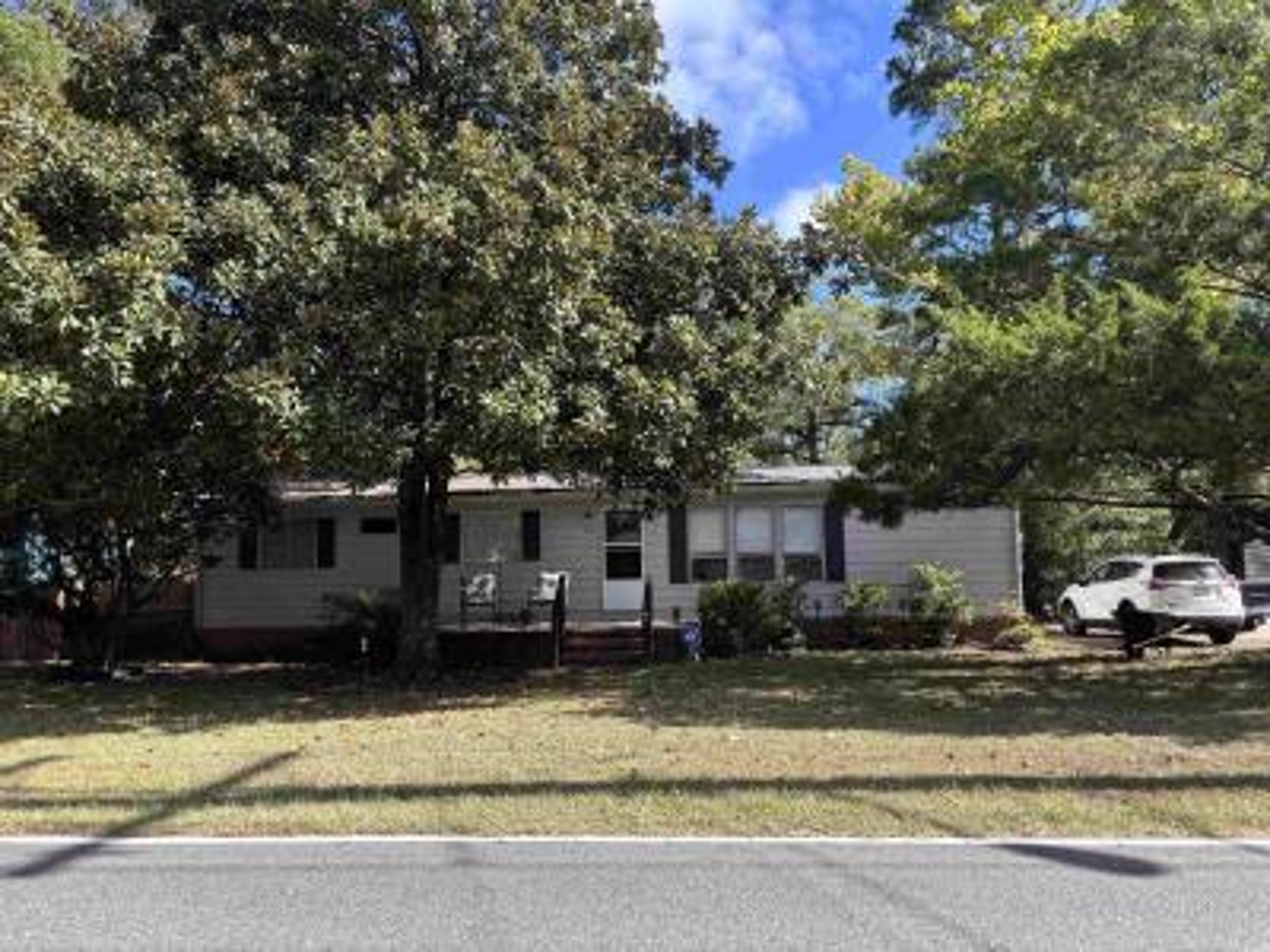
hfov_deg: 67.3
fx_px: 954
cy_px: 476
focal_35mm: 26
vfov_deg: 53.1
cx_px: 635
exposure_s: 1/865
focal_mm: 5.96
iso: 50
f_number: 1.6
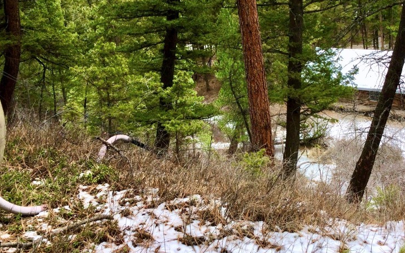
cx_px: 227
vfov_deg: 27.9
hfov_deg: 43.4
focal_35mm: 46
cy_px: 95
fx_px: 508
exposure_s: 1/60
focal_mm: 3.3
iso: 32
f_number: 2.4
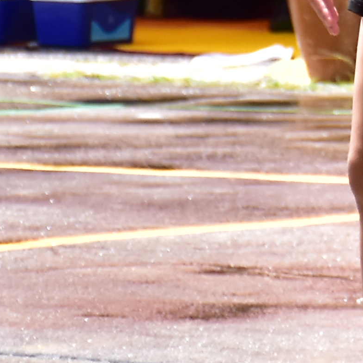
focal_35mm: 681
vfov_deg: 2.6
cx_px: 1002
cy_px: -490
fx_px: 8079
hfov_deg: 2.5
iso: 400
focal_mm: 70
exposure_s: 1/1250
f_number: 5
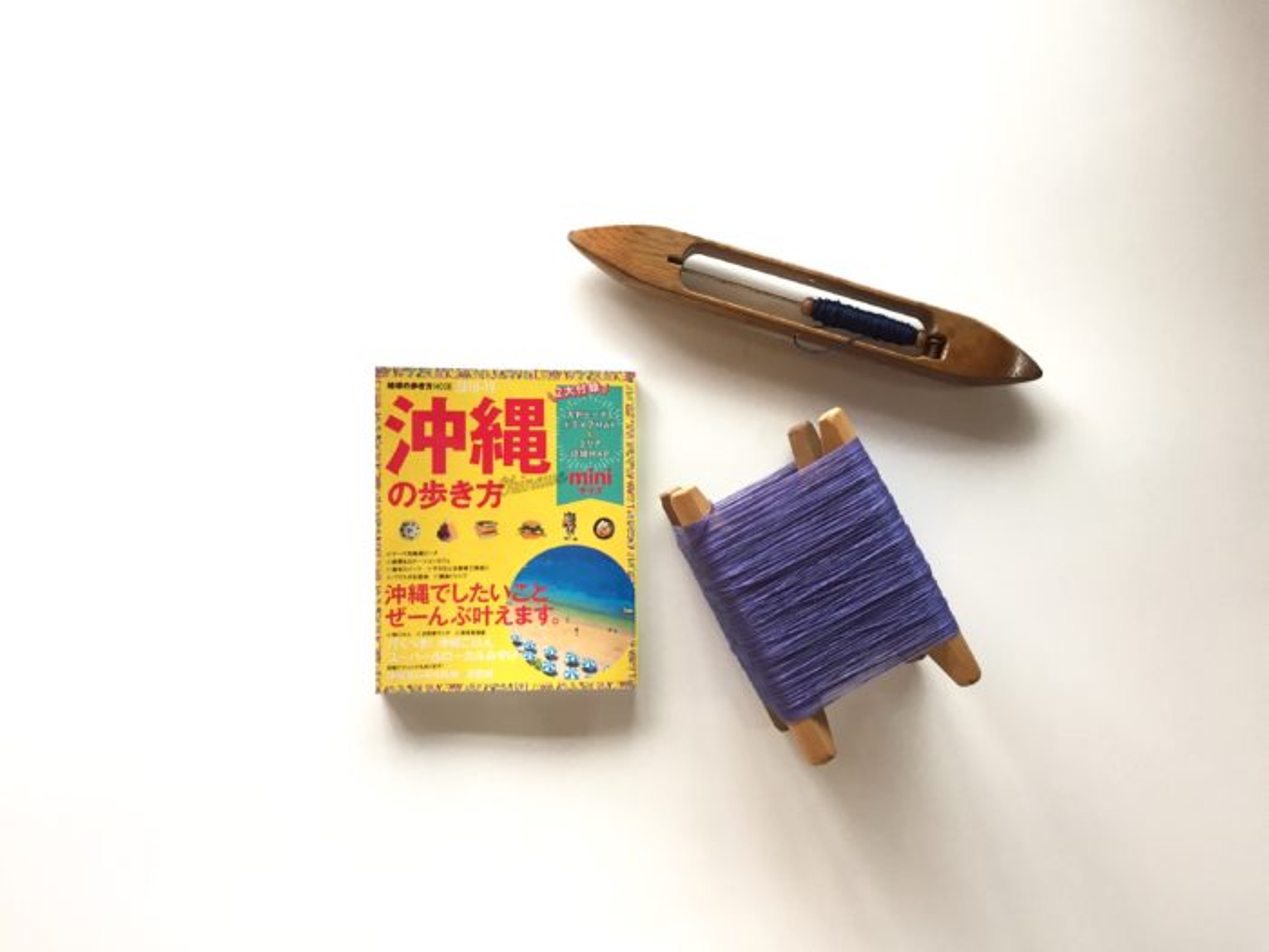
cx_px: 634
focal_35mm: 29
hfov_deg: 61.7
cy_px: 476
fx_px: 1063
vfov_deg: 48.2
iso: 32
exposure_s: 1/30
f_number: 2.2
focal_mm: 4.15
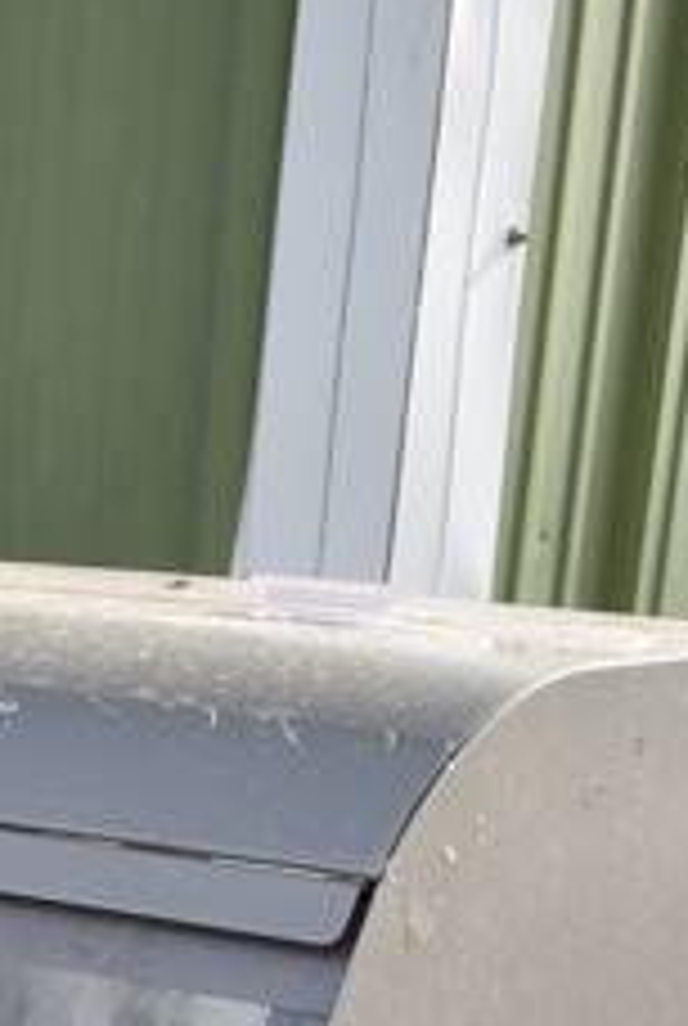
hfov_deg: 12.5
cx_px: -72
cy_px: 1928
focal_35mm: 108
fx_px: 3082
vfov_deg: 15.7
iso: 200
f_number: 7.1
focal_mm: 18
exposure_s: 1/400
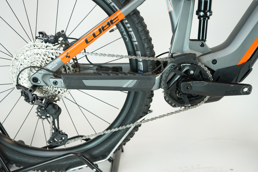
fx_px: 344
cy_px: 86
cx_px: 129
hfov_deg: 41.1
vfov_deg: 28.1
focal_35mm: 48
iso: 1600
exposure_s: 1/200
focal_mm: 48
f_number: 5.6
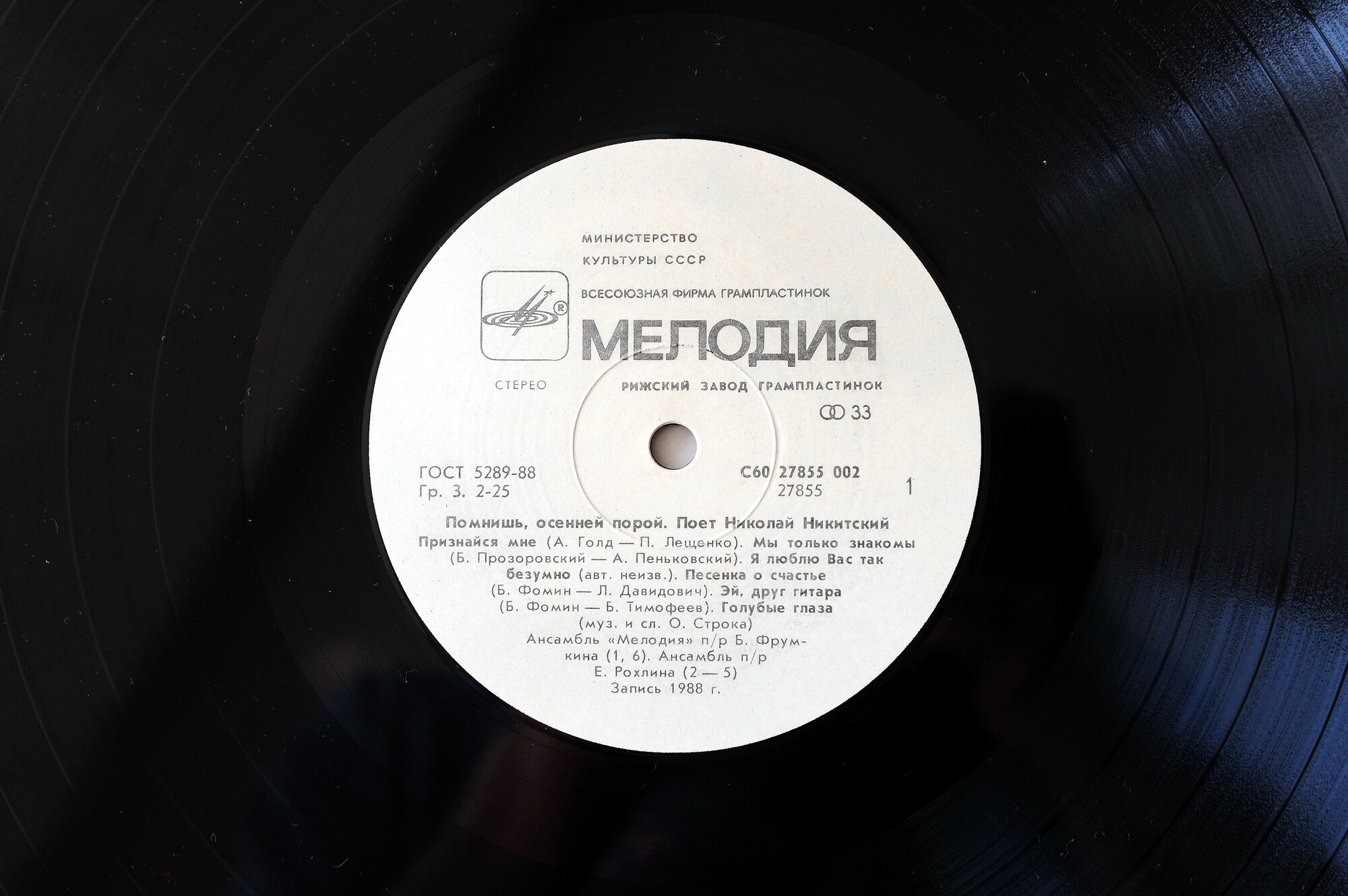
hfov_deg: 38.9
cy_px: 448
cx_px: 674
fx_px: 1908
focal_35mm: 51
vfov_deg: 26.4
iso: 320
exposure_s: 1/125
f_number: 5.6
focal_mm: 34
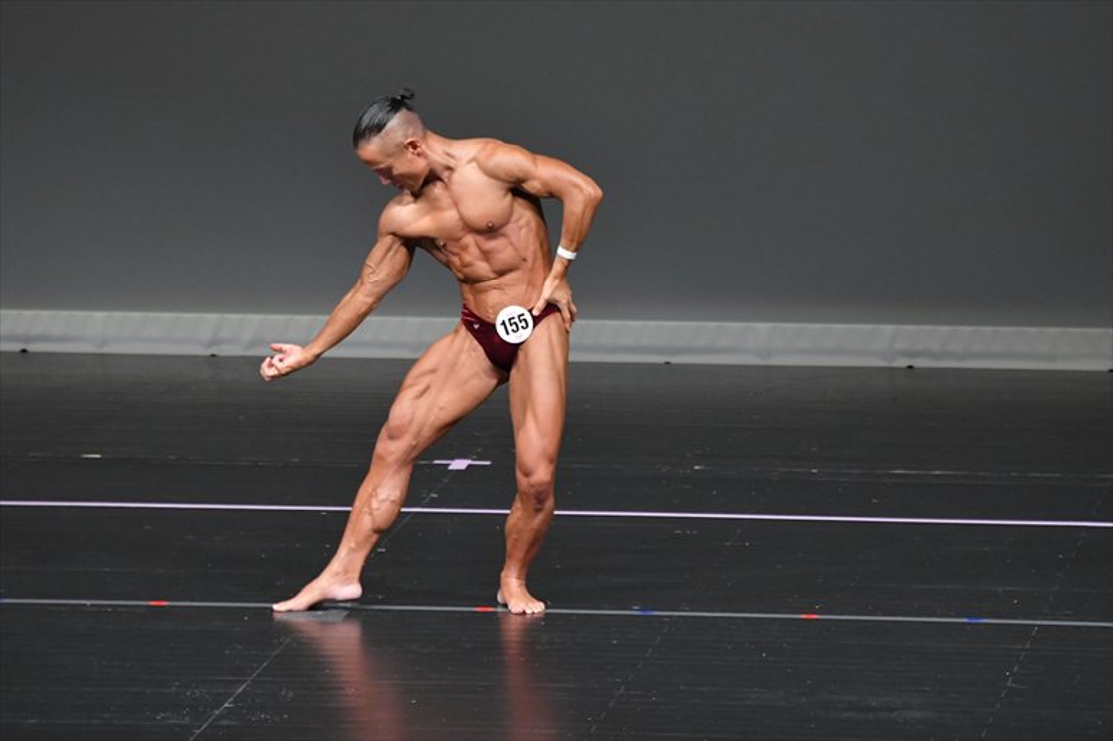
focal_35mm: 345
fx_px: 10661
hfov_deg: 6.0
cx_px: 556
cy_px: 370
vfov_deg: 4.0
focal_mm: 230
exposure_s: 1/400
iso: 4000
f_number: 5.6
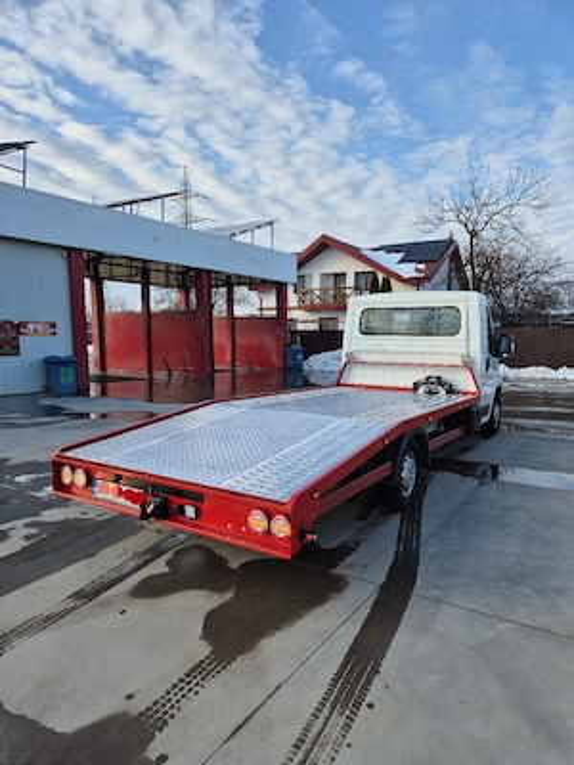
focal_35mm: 23
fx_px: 509
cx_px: 287
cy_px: 382
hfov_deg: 58.9
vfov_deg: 73.9
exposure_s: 1/1000
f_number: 1.8
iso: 25
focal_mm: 5.4
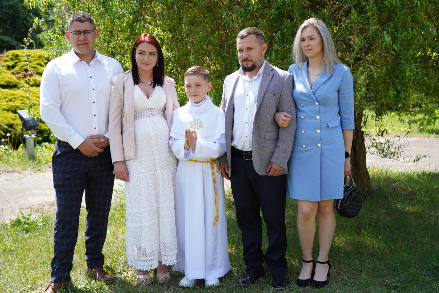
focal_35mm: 50
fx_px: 610
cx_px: 220
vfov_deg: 27.0
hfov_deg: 39.6
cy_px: 146
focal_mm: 50
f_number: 4
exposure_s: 1/320
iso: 100
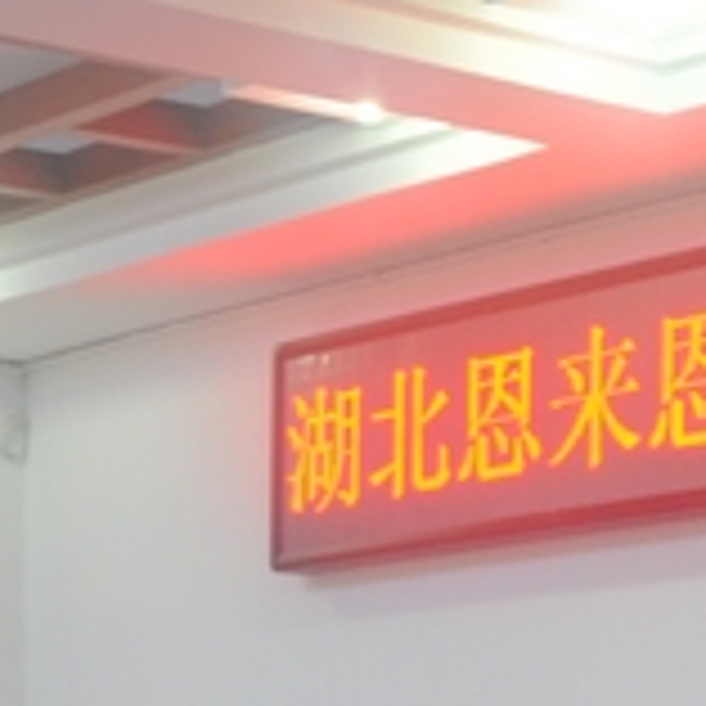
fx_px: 3369
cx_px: 926
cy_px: 1102
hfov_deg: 11.6
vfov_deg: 11.4
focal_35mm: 146
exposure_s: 1/20
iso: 400
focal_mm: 18
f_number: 4
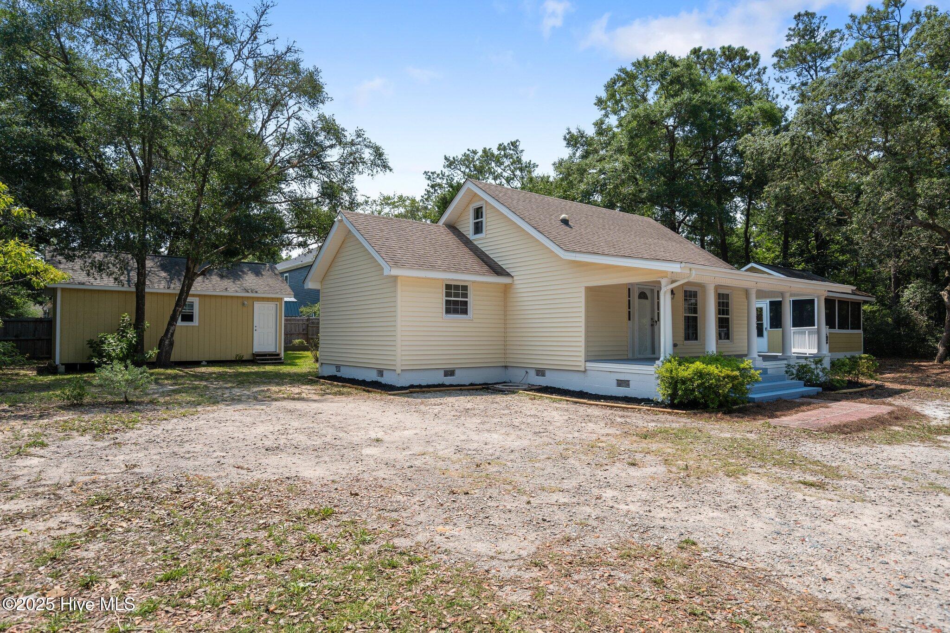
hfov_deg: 81.2
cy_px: 316
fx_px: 554
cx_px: 475
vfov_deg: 59.5
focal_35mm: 21
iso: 200
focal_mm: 21
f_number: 4
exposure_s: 1/1600
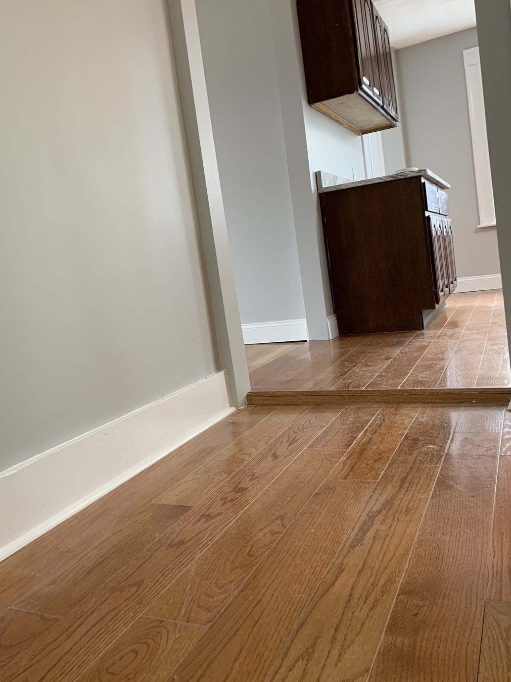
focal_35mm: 29
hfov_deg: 48.2
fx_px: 571
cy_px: 315
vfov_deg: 61.6
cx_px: 257
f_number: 1.8
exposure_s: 1/60
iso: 100
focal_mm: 4.25
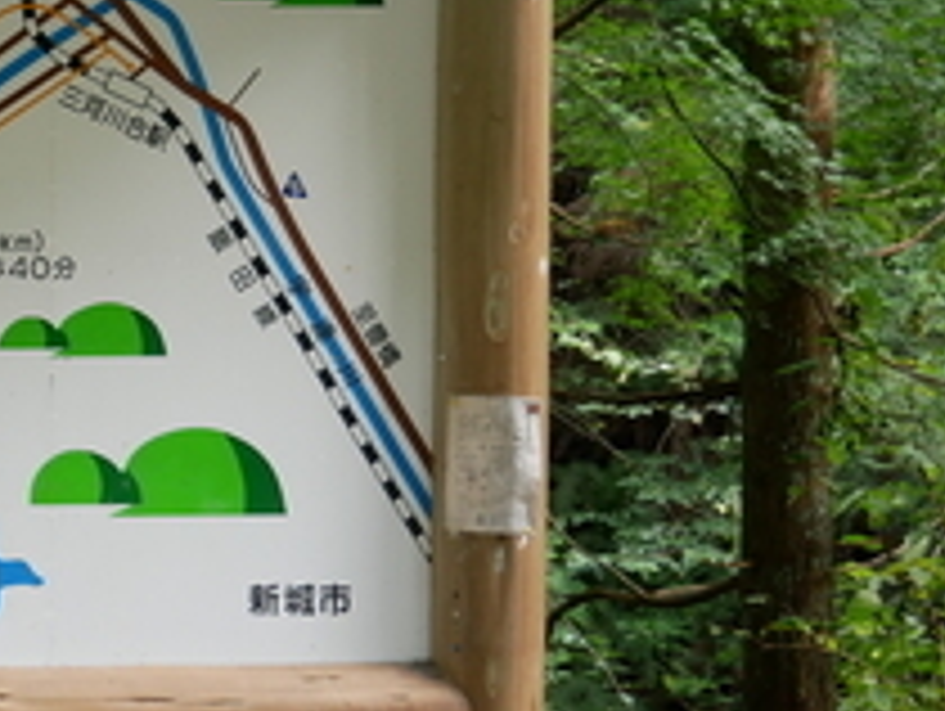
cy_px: 322
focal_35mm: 103
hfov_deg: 17.5
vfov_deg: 14.4
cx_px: -378
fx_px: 2815
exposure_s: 1/60
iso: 320
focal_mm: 18
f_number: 3.9
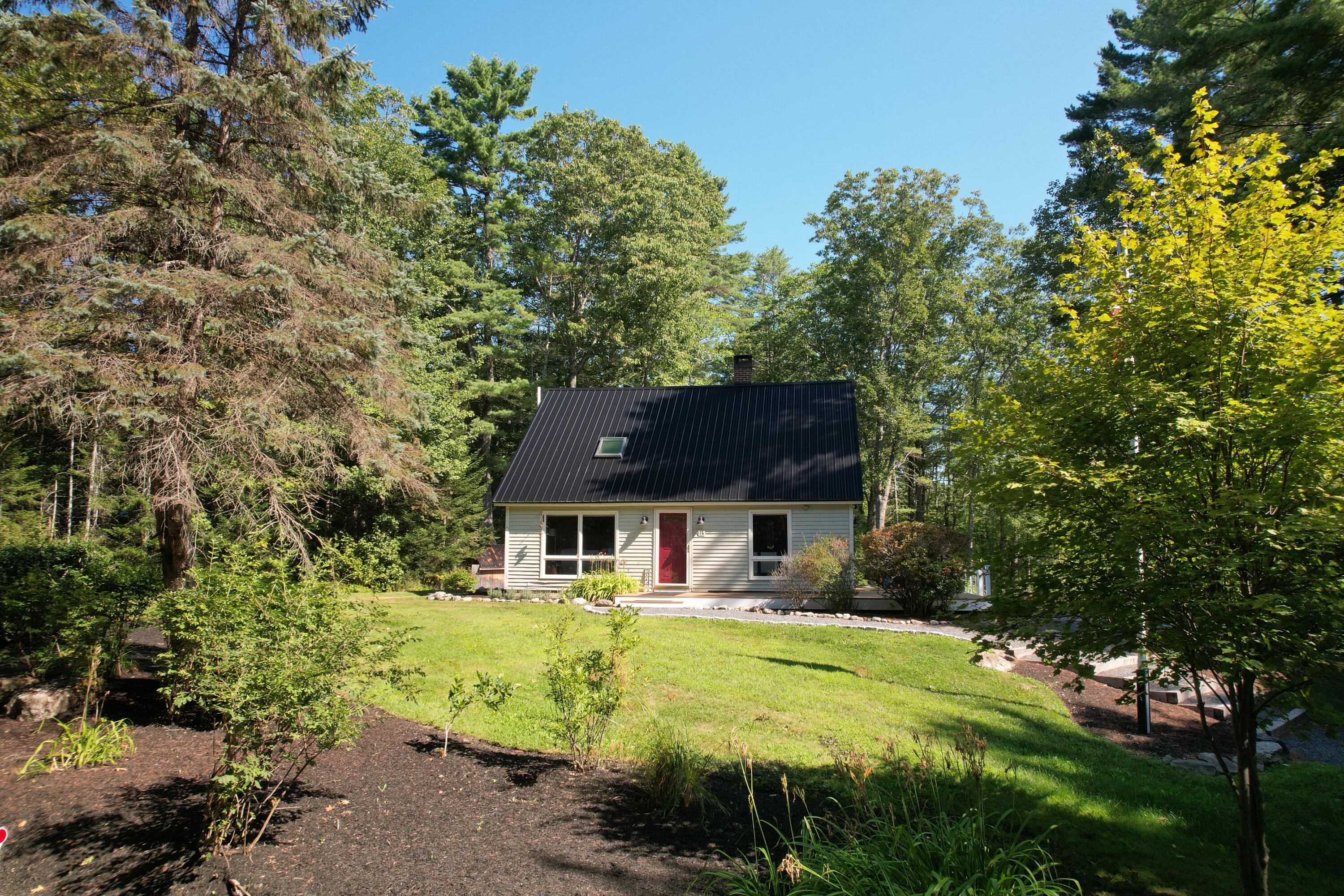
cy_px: 448
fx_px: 821
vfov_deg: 57.2
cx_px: 672
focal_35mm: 22
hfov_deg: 78.6
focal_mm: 8.38
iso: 100
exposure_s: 1/240
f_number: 2.8
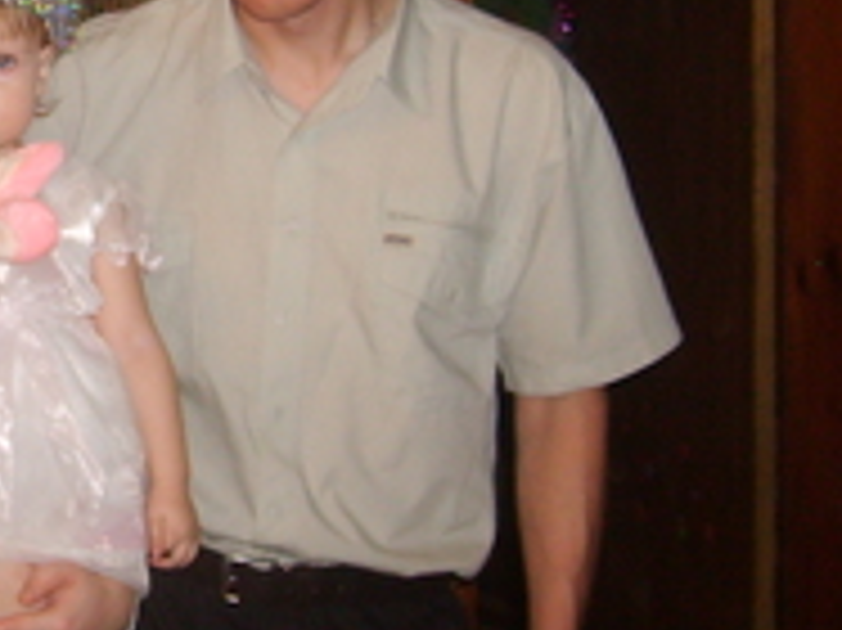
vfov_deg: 14.2
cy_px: 101
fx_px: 2504
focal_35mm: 103
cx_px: -90
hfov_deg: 18.4
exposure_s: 1/45
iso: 100
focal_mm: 5.8
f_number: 2.8
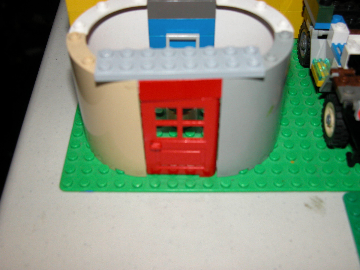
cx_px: 180
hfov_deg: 38.2
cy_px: 135
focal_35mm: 50
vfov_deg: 29.1
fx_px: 520
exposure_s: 1/60
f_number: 3
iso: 100
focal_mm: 12.7
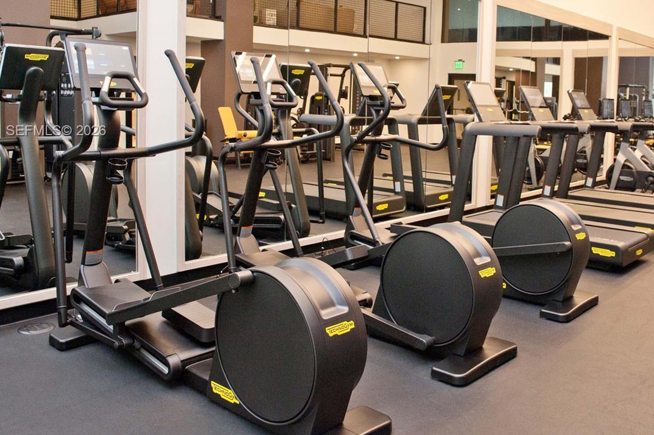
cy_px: 132
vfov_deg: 38.2
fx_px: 617
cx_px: 389
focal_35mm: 34
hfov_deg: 55.5
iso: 1250
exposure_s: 1/100
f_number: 6.3
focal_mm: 24
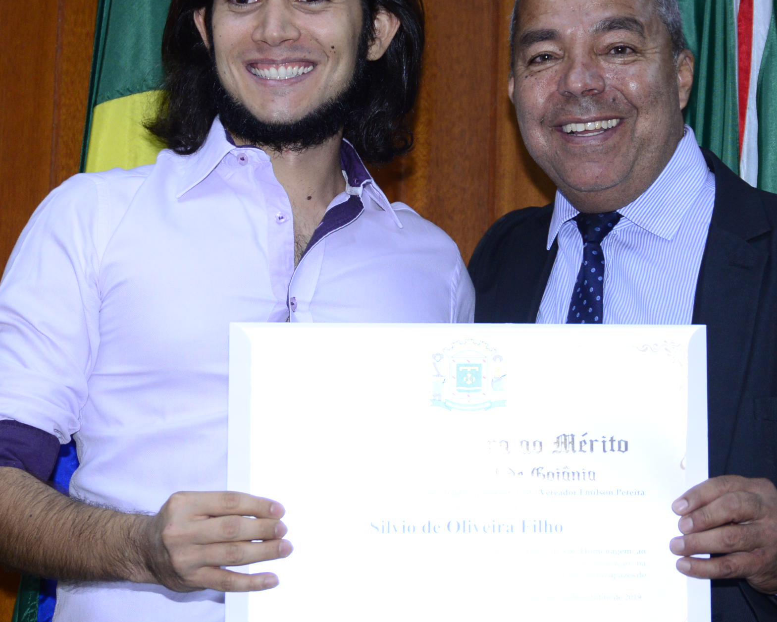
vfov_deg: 12.2
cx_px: 483
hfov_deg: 15.3
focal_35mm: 126
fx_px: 2897
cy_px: 238
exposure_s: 1/80
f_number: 5.3
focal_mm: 70
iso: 1600
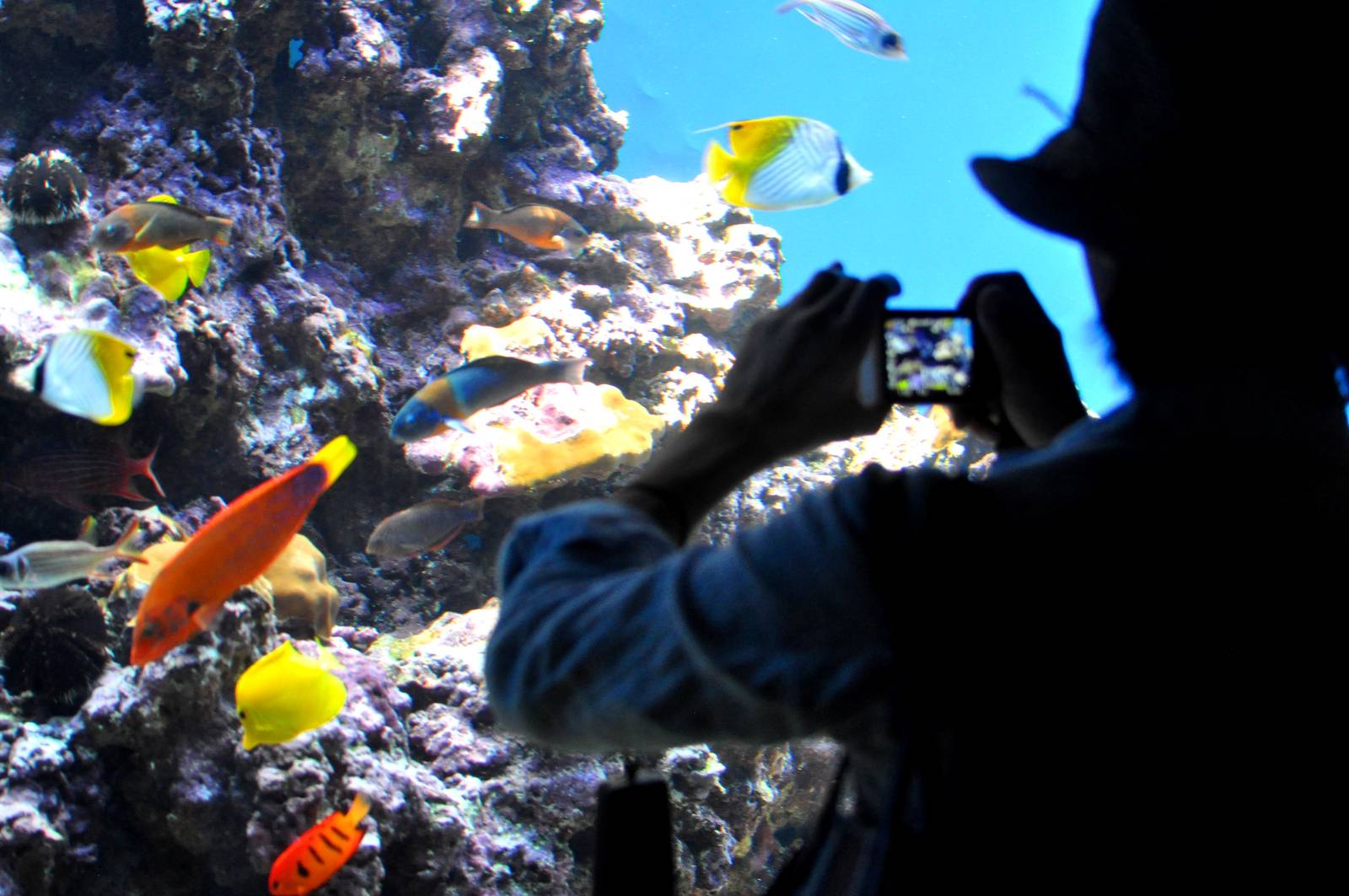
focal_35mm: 105
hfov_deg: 19.5
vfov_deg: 13.0
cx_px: 674
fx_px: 3930
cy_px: 448
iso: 1600
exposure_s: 1/50
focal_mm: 70
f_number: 4
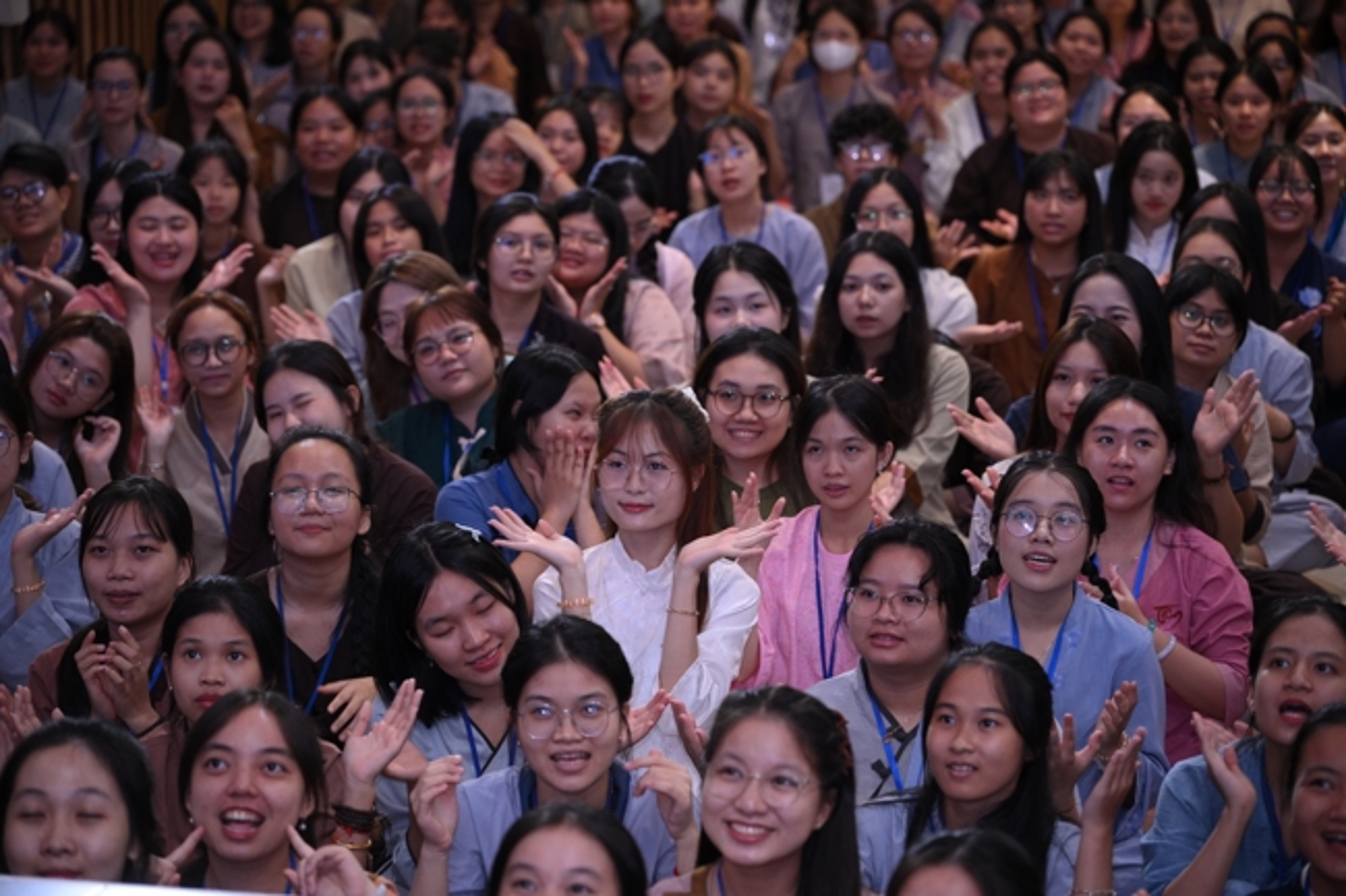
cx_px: 673
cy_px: 448
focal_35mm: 120
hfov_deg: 17.1
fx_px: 4485
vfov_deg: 11.4
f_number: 4
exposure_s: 1/160
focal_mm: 120
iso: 2000
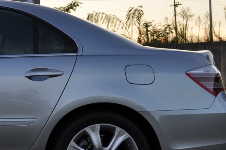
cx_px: -93
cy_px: 98
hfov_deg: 15.6
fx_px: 771
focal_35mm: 123
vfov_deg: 11.1
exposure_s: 1/125
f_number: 5.6
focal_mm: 24
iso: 200
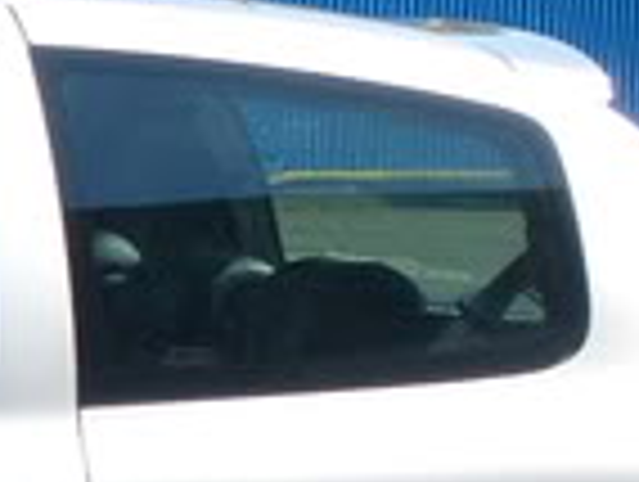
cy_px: 563
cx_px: -544
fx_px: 7489
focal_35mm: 405
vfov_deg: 3.7
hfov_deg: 4.8
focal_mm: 12
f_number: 9.8
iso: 80
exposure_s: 1/125
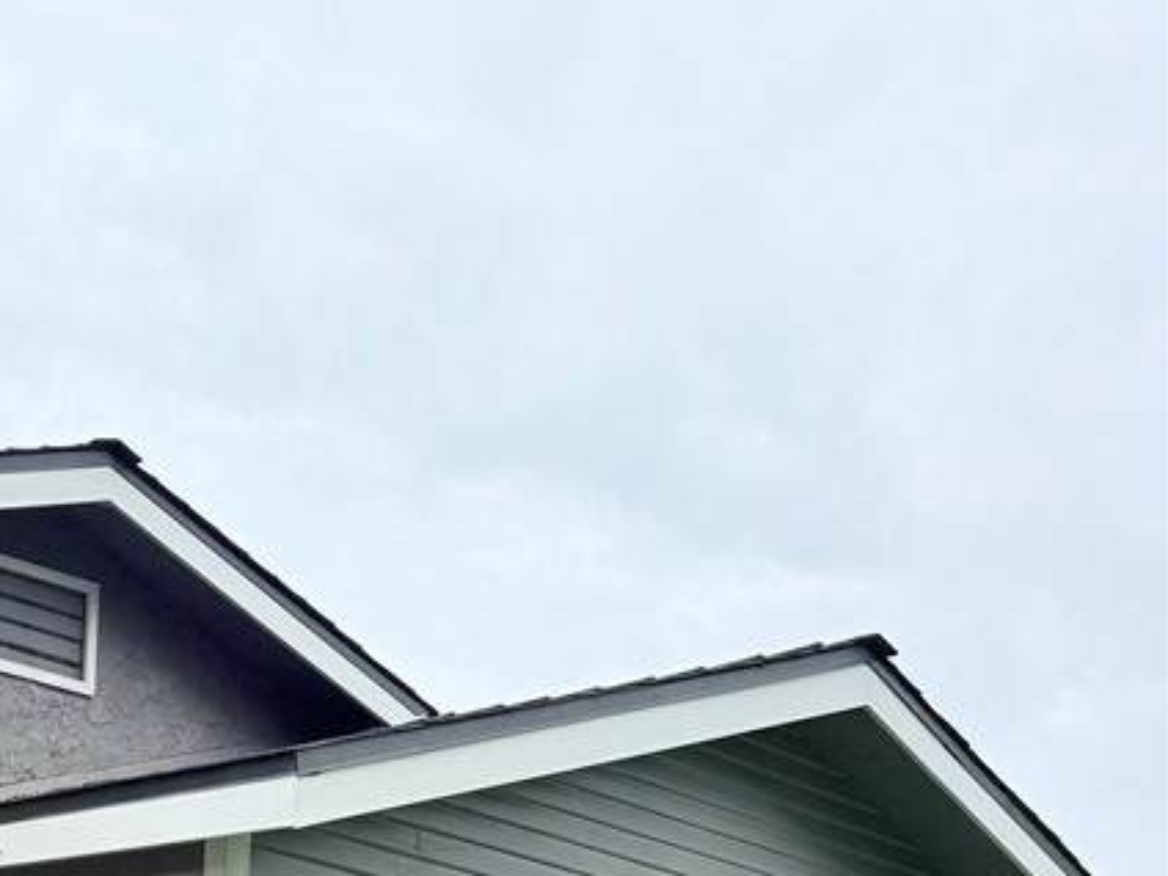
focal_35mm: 58
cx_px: -226
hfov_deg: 28.9
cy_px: 942
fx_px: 1957
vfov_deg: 23.8
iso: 80
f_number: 1.78
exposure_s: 1/1522
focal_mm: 6.76
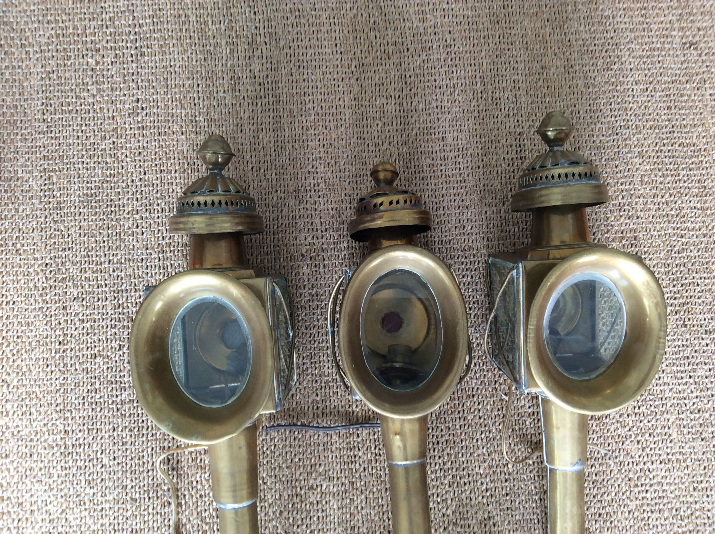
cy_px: 267
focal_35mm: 32
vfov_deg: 44.1
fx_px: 660
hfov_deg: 56.9
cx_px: 358
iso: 50
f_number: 2.4
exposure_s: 1/25
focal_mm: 3.3
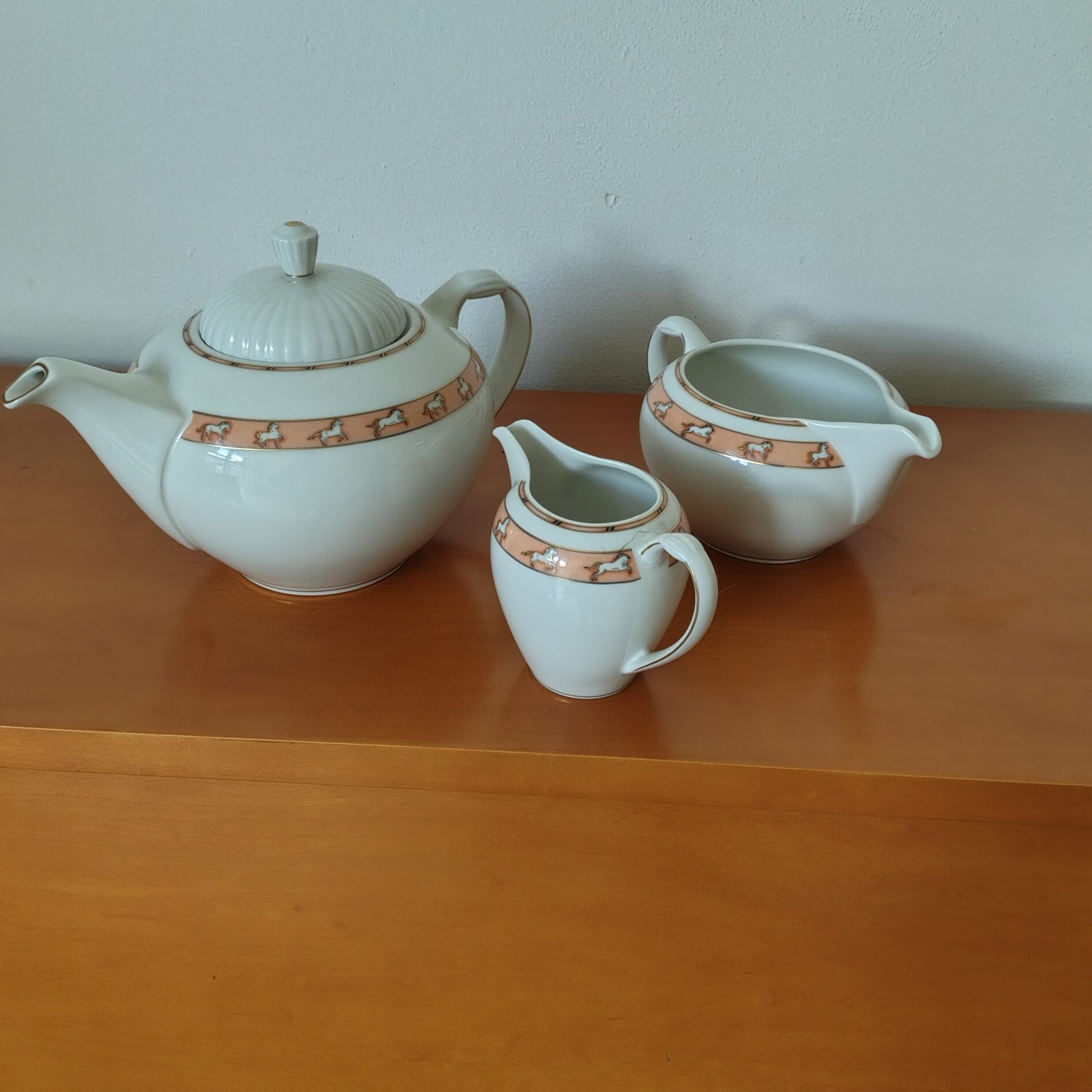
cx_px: 537
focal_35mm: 30
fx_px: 1071
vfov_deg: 53.9
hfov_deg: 54.0
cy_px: 472
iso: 1390
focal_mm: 4.71
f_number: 1.7
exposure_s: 1/60
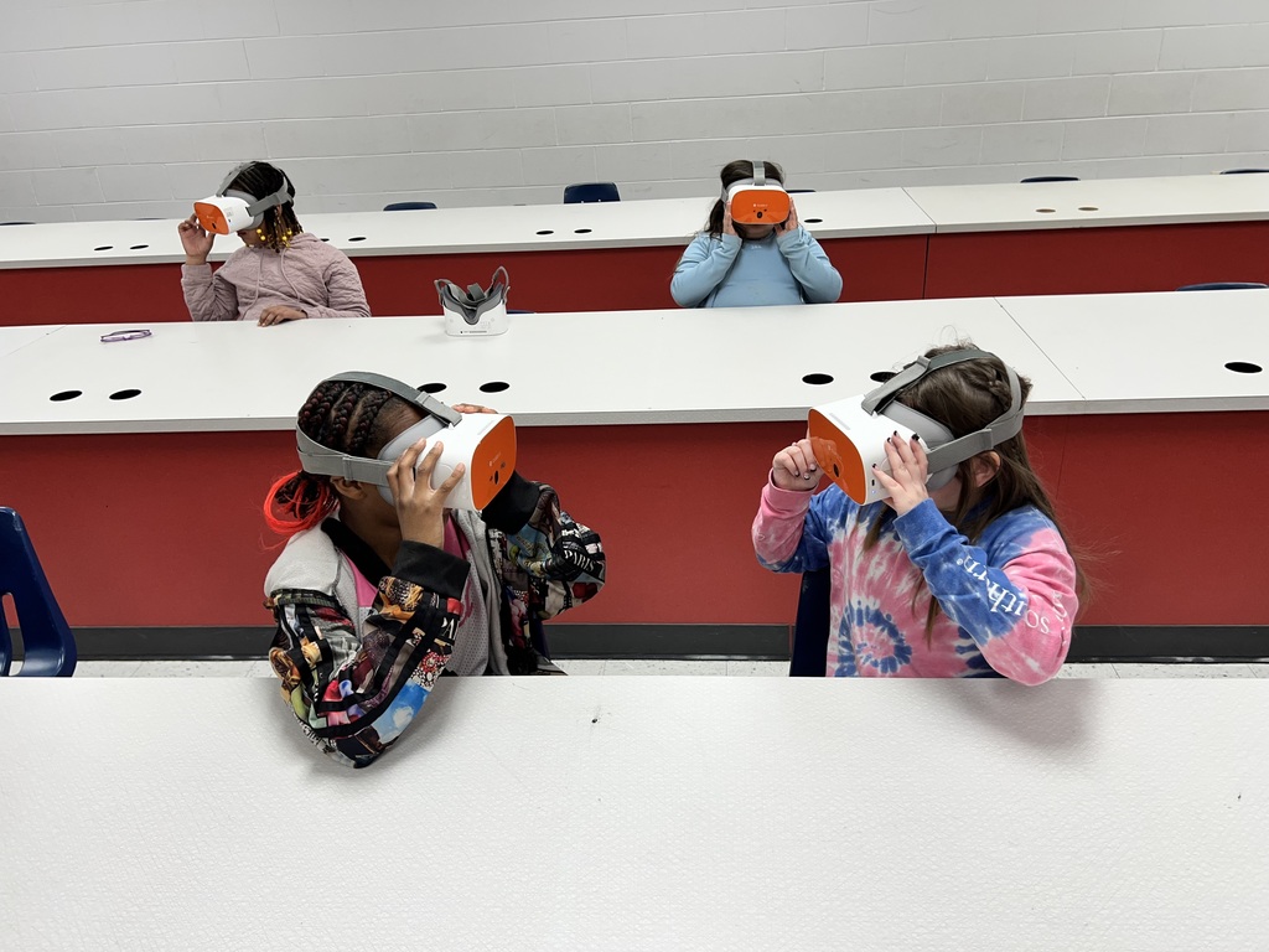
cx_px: 634
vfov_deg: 53.1
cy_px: 476
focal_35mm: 26
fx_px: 953
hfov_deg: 67.3
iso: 64
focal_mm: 5.7
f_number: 1.5
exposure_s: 1/120
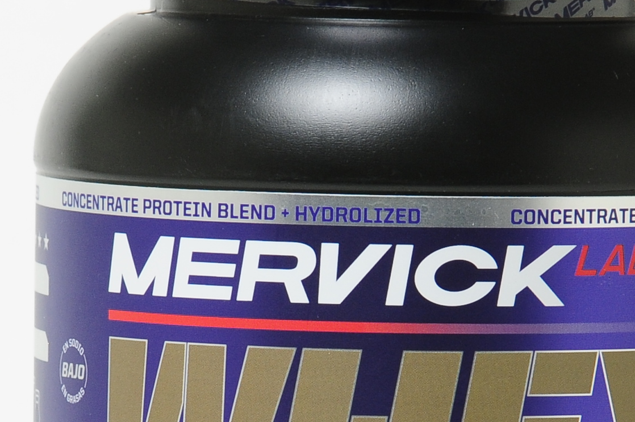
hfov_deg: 3.5
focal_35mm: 590
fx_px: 10400
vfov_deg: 2.3
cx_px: 371
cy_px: 471
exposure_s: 1/160
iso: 800
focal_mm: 155
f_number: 11
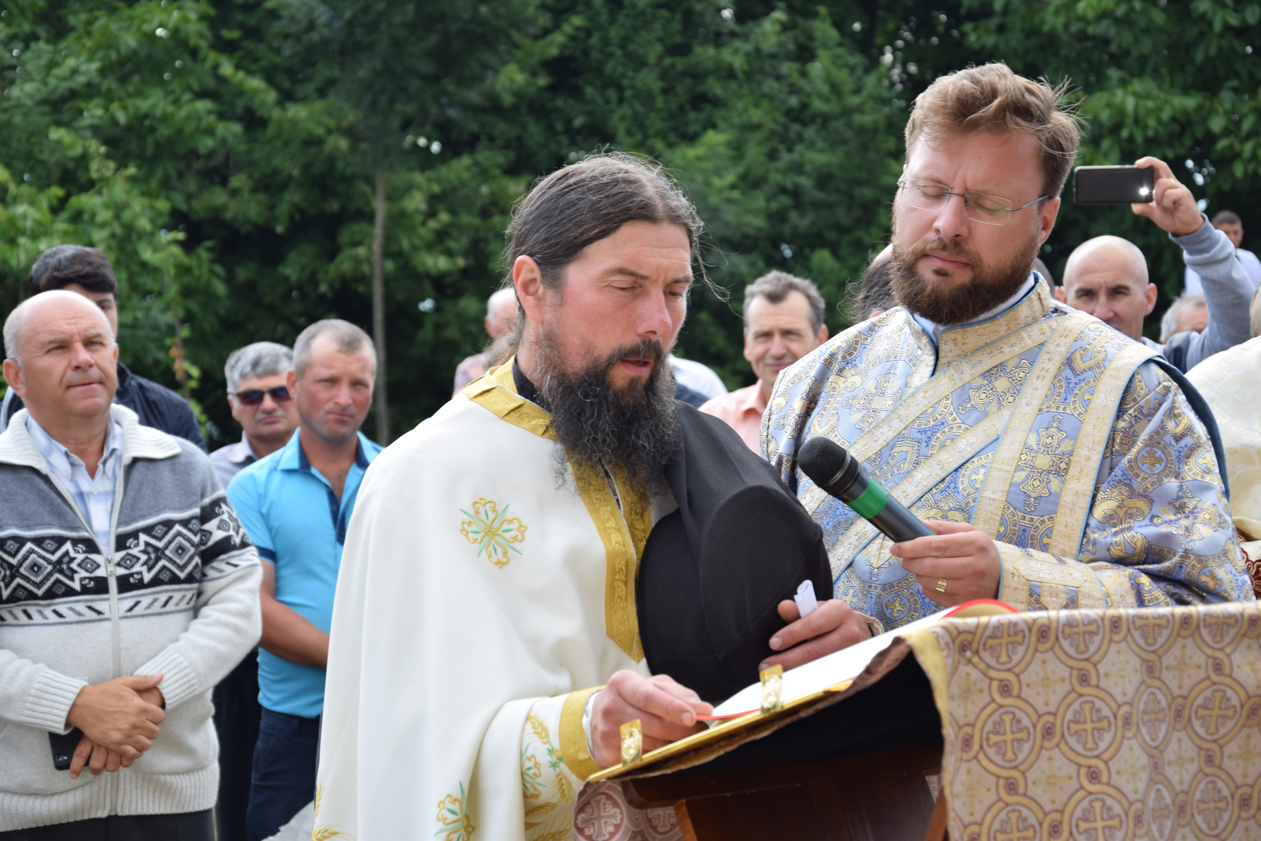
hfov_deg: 20.6
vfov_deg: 13.8
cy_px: 420
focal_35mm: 99
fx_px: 3468
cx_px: 630
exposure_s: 1/160
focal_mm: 66
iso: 100
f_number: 5.3
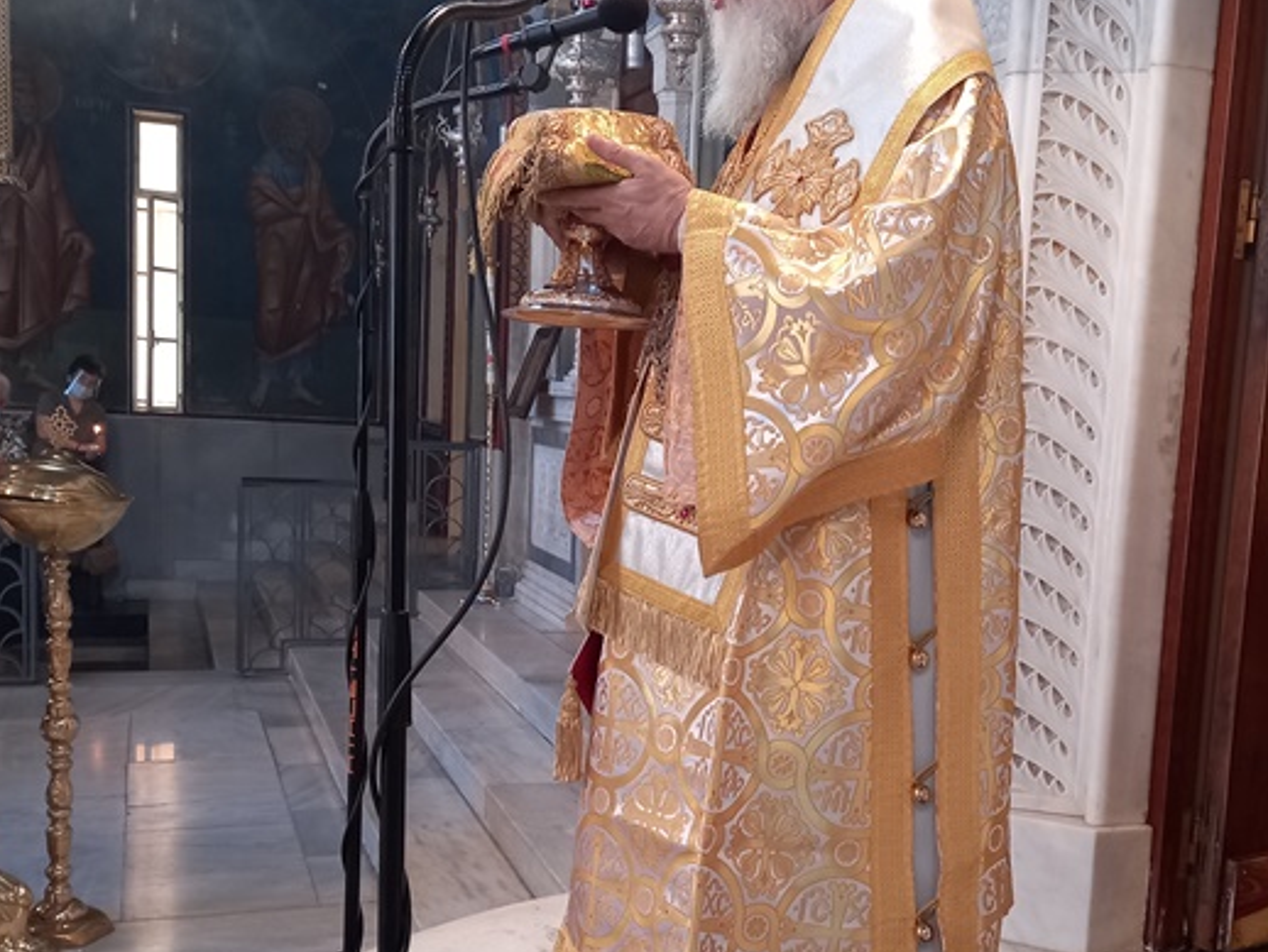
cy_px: 573
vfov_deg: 35.0
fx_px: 1503
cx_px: 744
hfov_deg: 45.6
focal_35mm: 41
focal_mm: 4.6
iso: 250
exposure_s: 1/25
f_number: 2
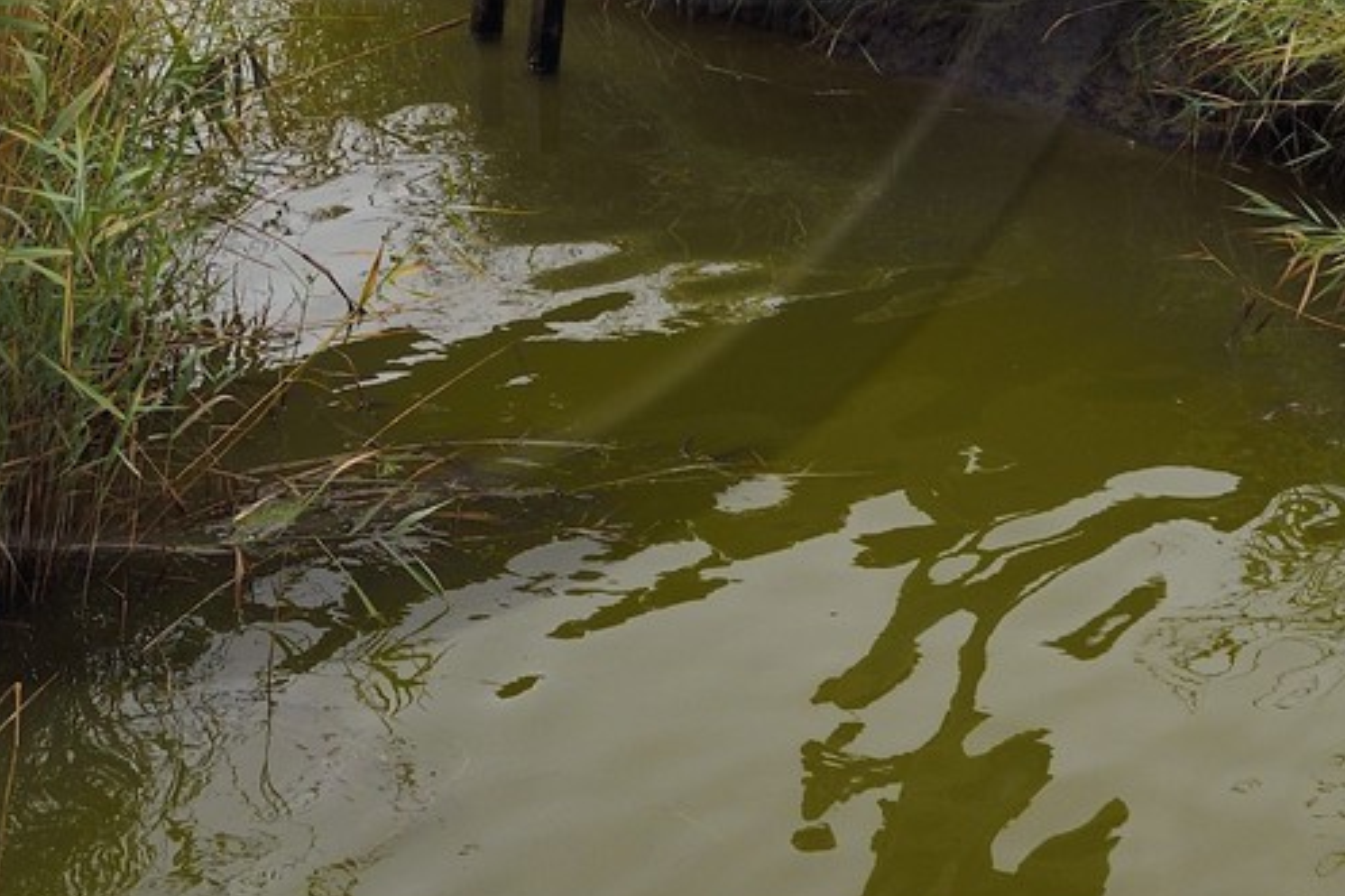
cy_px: -443
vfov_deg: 12.6
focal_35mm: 103
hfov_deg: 19.4
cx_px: 95
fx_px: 3847
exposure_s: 1/250
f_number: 9
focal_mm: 32
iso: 400
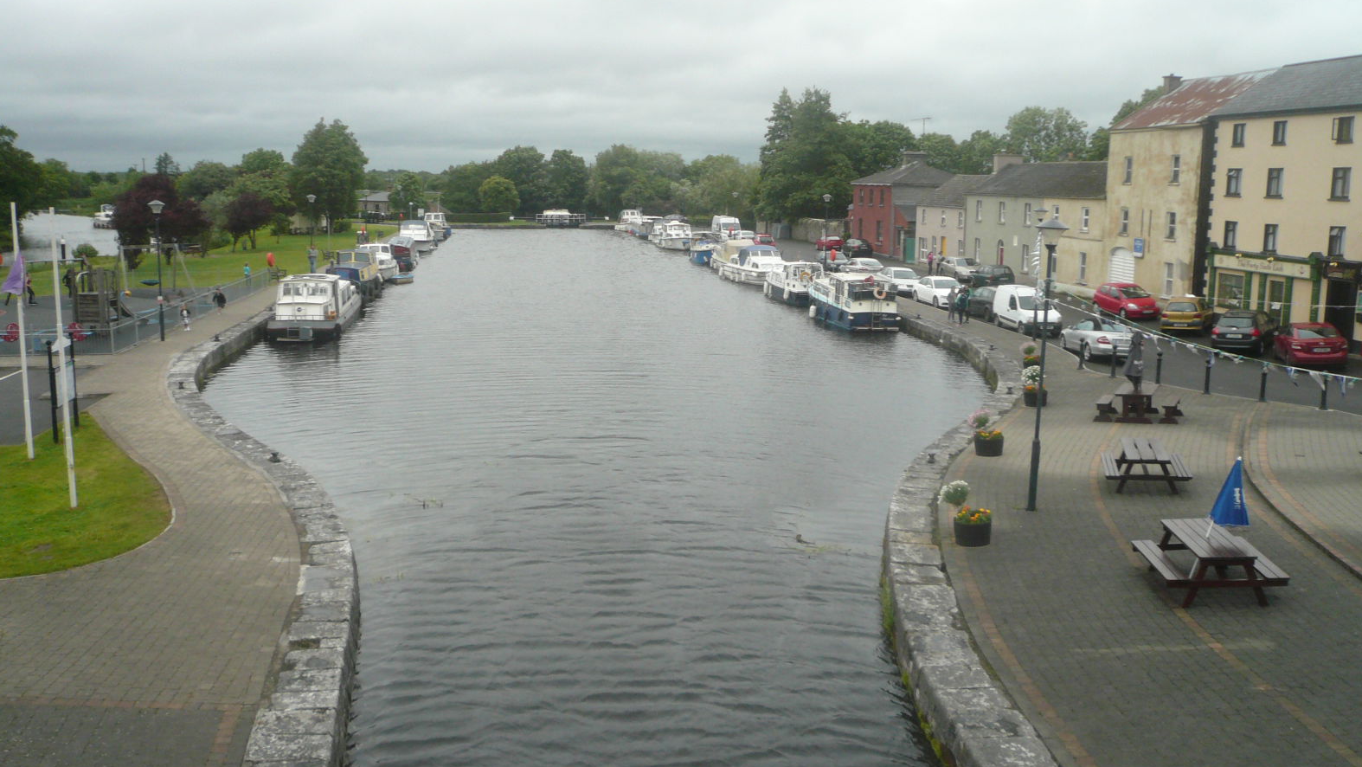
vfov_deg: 37.8
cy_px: 396
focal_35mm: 31
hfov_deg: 62.6
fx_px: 1120
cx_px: 685
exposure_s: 1/250
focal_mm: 4.6
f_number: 2.8
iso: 100
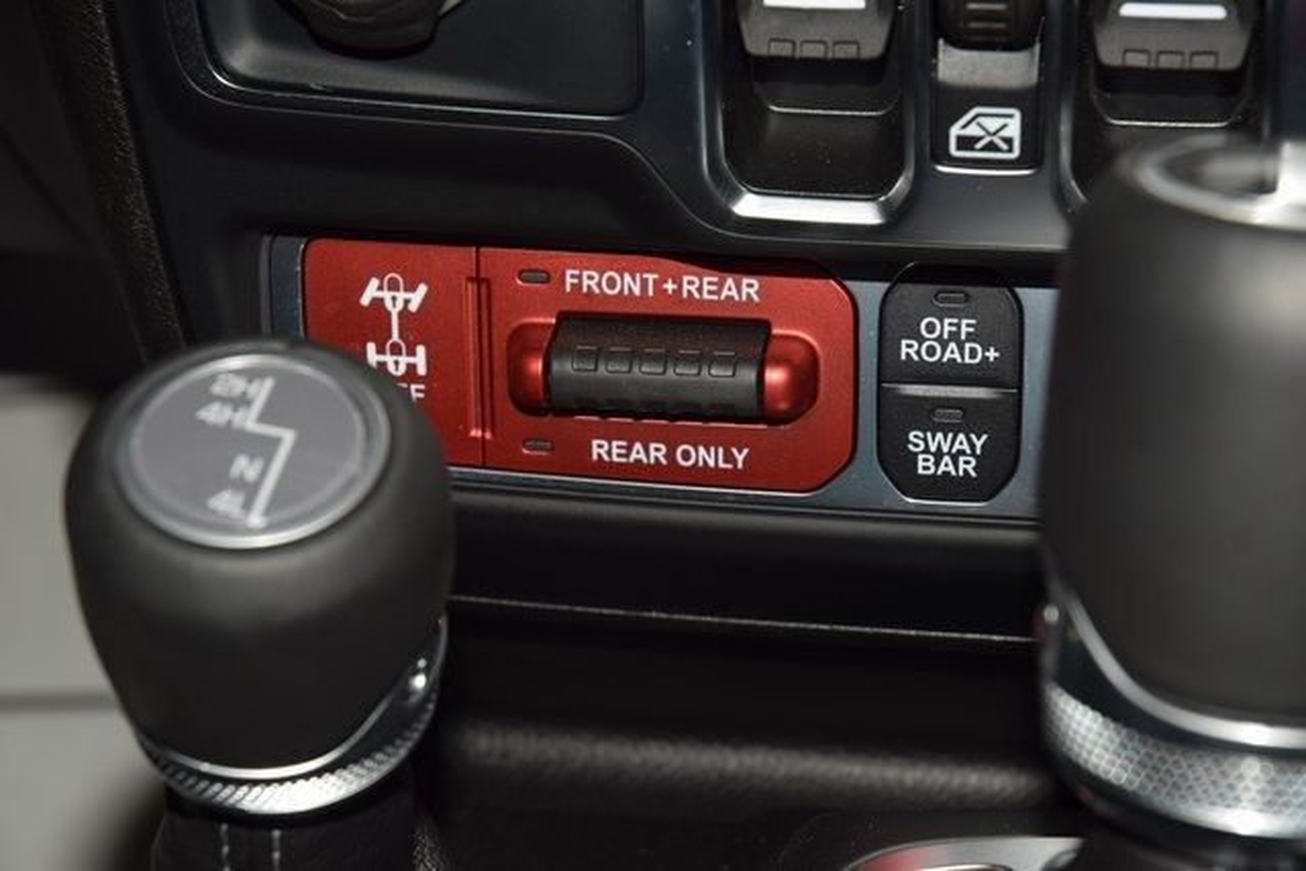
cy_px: 436
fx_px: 3810
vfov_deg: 13.0
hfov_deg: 19.5
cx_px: 653
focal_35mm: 105
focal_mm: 70
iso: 100
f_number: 8
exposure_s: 1/125
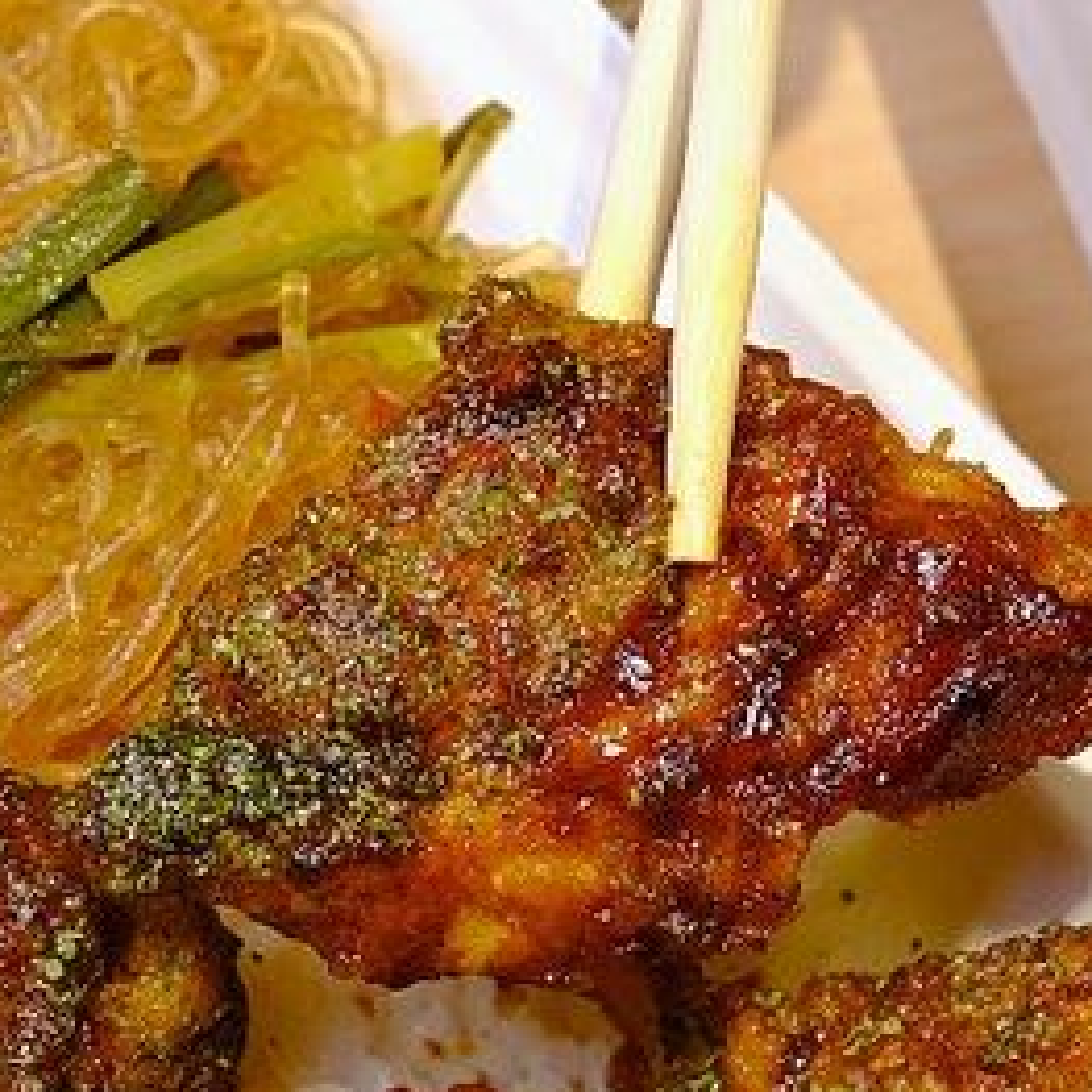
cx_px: 610
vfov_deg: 23.1
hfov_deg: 23.3
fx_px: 2641
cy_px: 835
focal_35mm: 74
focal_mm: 18
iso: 1250
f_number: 5.6
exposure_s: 1/125
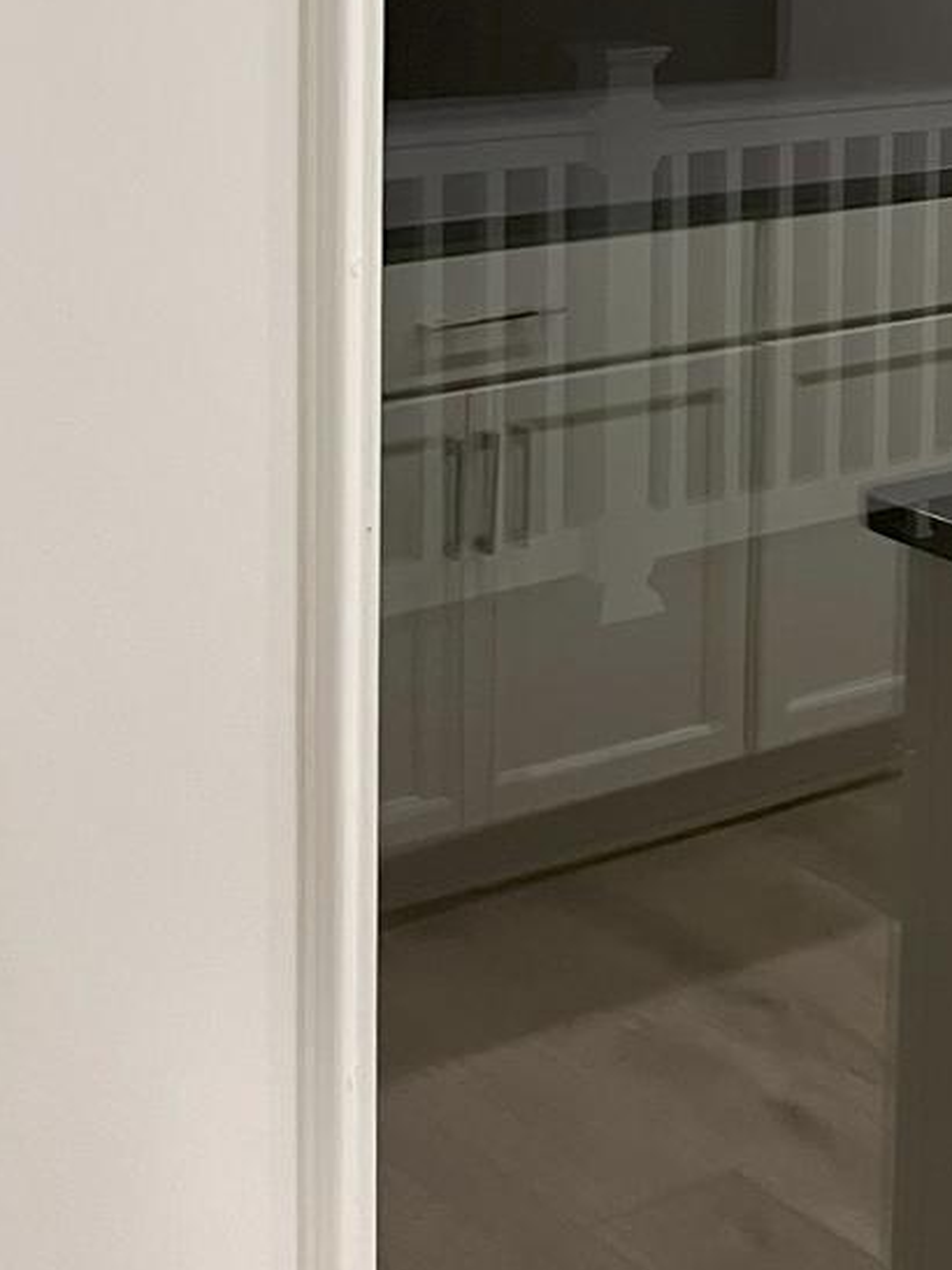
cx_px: 947
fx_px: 2678
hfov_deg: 19.6
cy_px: 118
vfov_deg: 25.8
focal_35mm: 73
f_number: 1.6
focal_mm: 5.1
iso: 200
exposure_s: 1/60
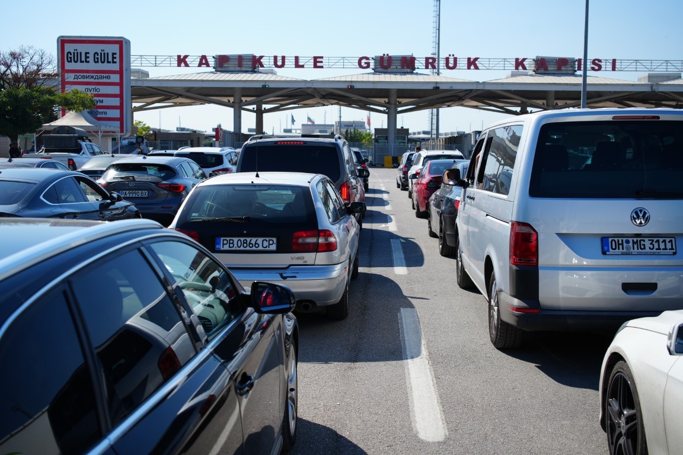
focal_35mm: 43
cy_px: 228
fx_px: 816
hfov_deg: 45.4
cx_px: 342
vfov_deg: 31.2
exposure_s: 1/800
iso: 100
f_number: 5
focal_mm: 43
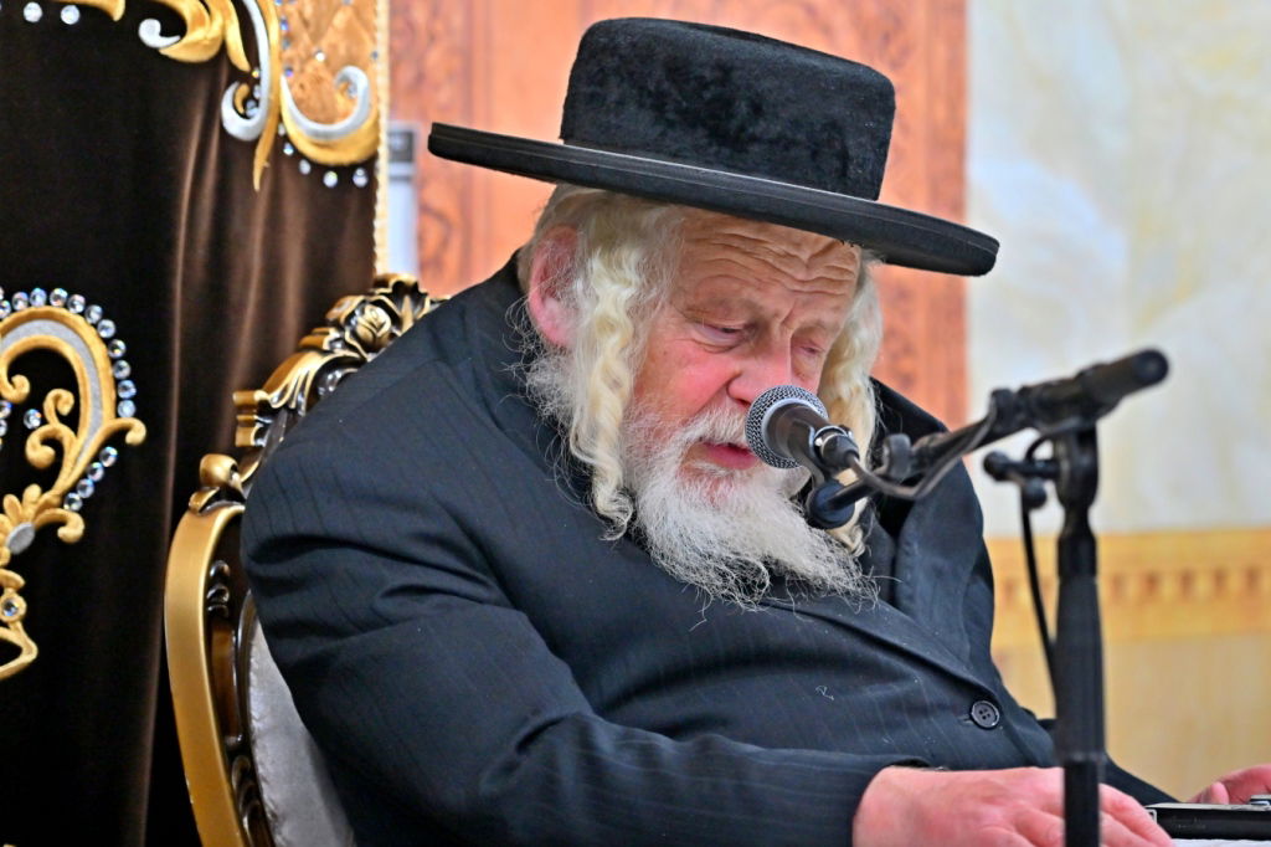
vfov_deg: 7.6
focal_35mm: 180
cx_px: 636
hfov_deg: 11.4
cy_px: 424
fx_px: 6353
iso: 800
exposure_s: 1/320
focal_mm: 120
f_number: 4
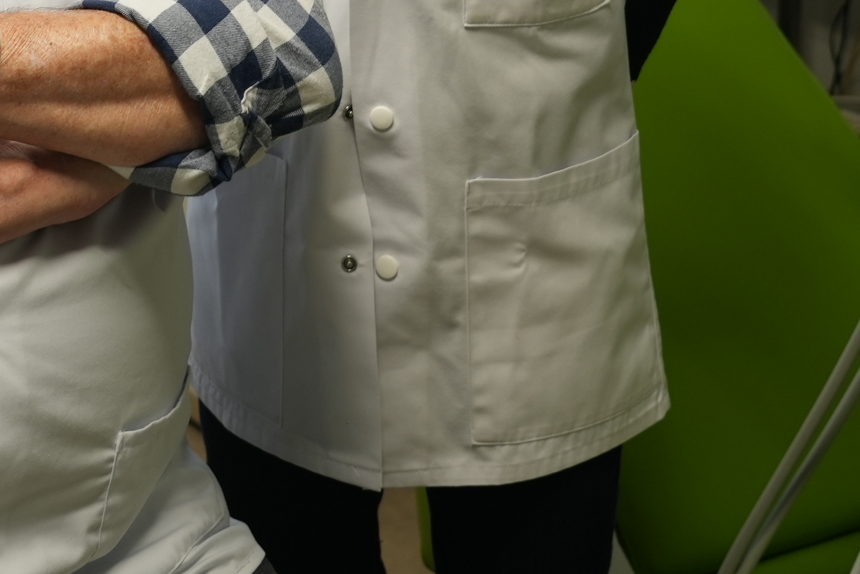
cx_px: 189
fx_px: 2317
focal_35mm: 97
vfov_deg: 13.3
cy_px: -288
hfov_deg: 20.8
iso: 250
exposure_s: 1/30
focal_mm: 30
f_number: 4
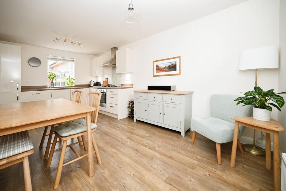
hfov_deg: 104.2
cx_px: 143
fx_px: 111
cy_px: 96
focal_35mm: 14
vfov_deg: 81.2
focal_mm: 14
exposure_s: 1/60
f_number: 4
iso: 1600
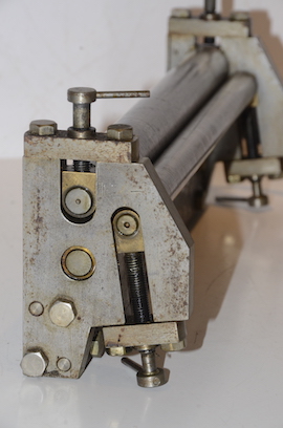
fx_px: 2311
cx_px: 142
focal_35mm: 195
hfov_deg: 7.0
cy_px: 214
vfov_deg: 10.6
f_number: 13
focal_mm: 130
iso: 800
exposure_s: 1/60
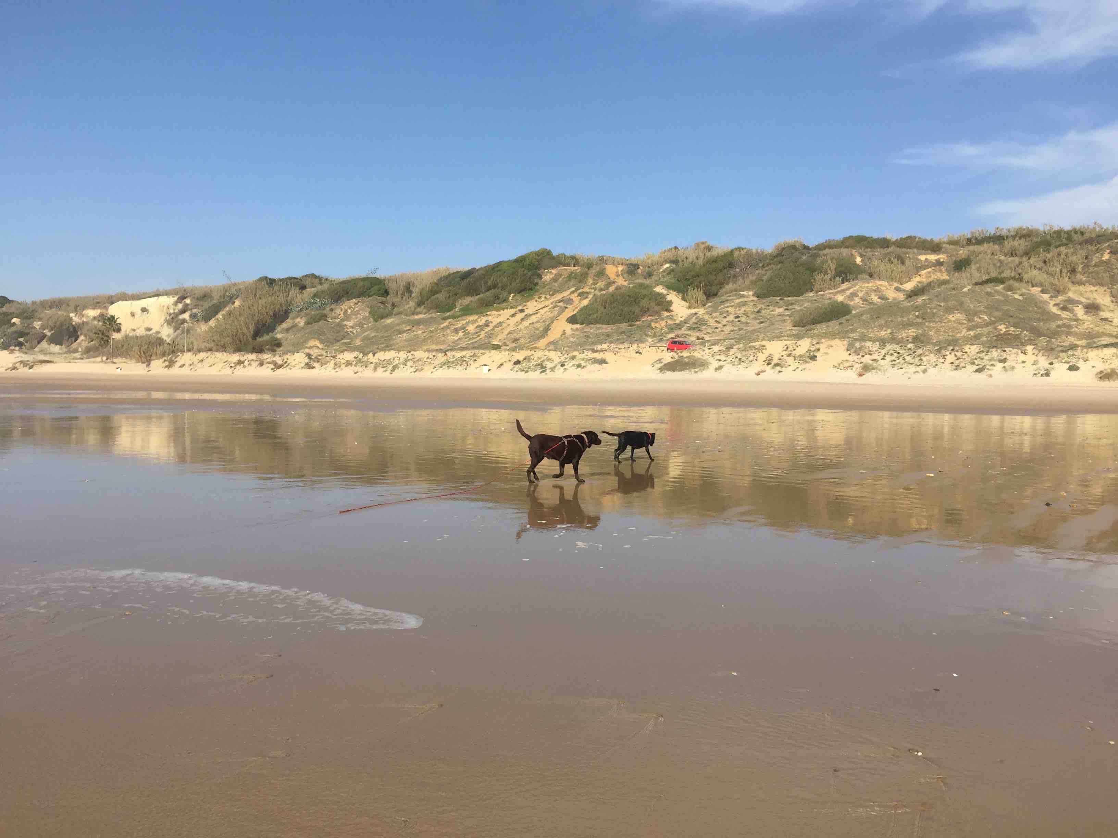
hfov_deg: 61.7
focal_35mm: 29
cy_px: 419
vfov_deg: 48.2
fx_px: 937
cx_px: 559
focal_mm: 4.15
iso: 32
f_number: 2.2
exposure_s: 1/2475
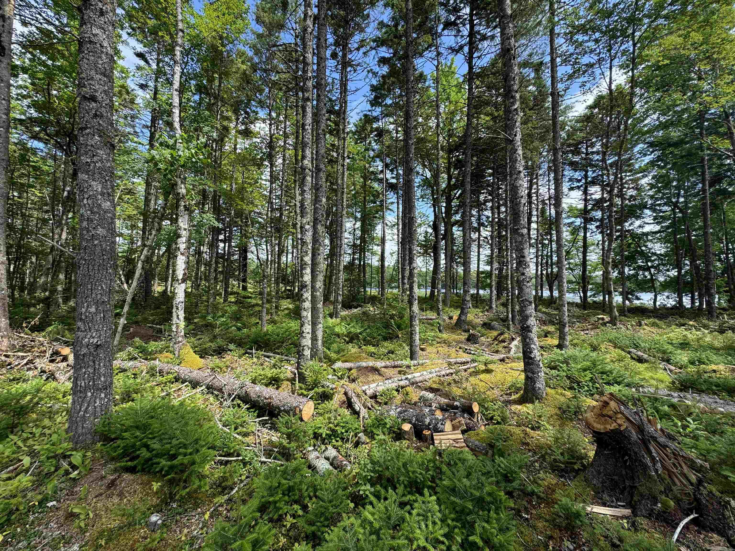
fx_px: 297
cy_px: 276
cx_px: 368
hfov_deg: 102.1
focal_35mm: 14
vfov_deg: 85.7
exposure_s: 1/498
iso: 40
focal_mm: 2.22
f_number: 2.2
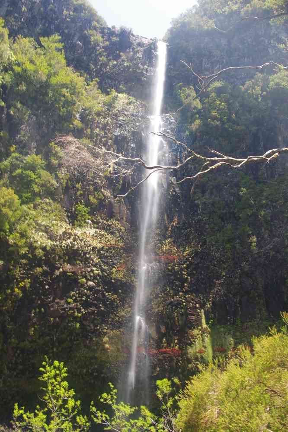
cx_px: 144
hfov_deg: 38.4
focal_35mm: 34
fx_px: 414
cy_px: 216
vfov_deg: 55.1
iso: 100
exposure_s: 1/10
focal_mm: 23
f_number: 9
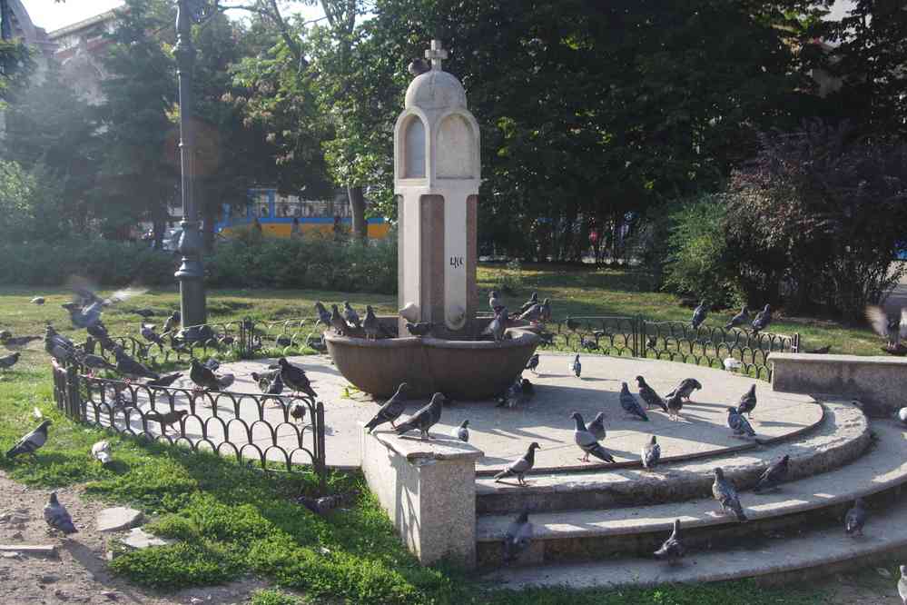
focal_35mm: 43
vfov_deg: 31.2
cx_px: 454
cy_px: 302
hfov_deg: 45.4
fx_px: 1083
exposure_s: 1/60
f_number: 8
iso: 200
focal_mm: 29.4
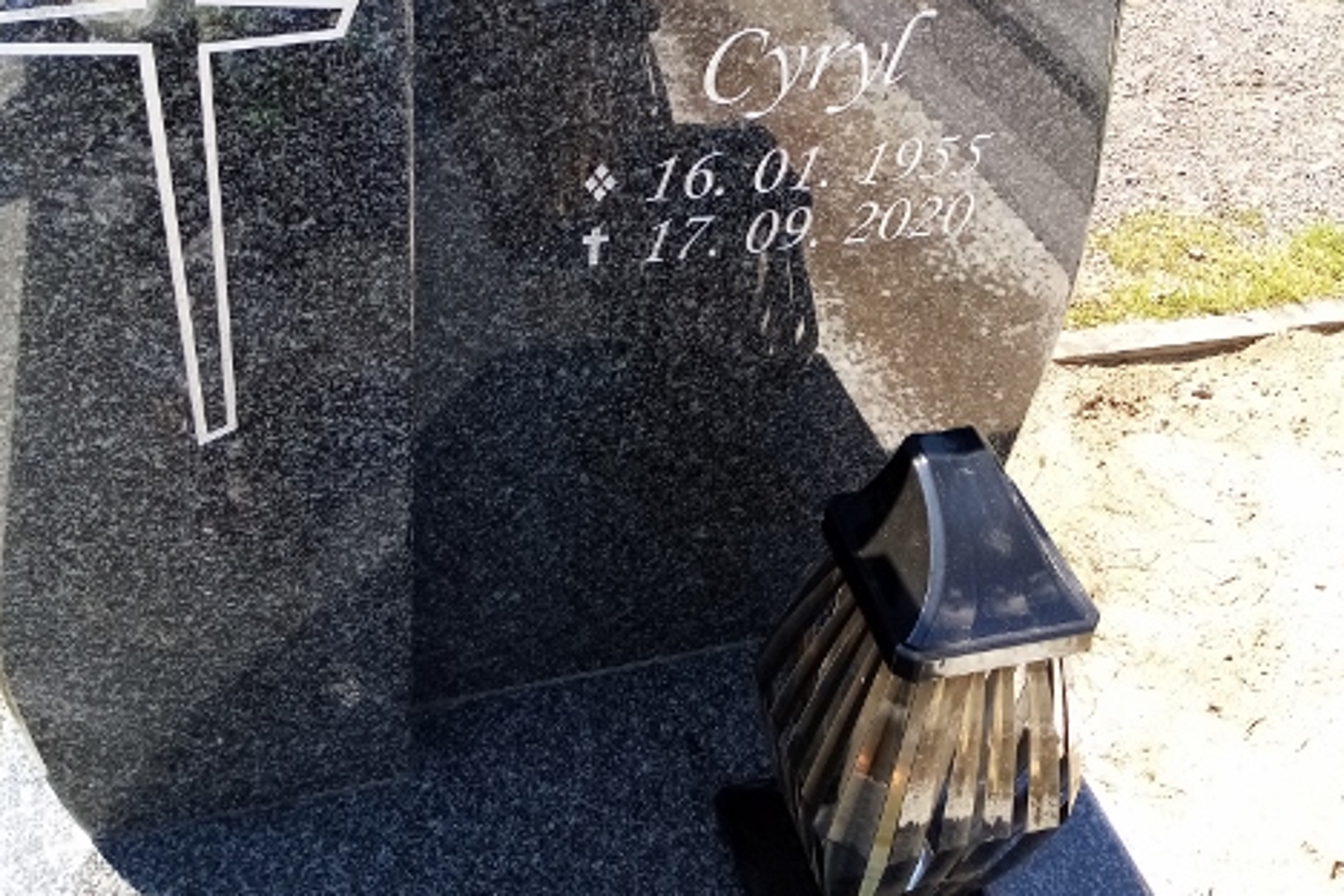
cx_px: 683
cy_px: 210
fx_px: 1381
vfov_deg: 35.1
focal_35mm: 37
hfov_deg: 51.9
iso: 105
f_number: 1.8
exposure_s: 1/412
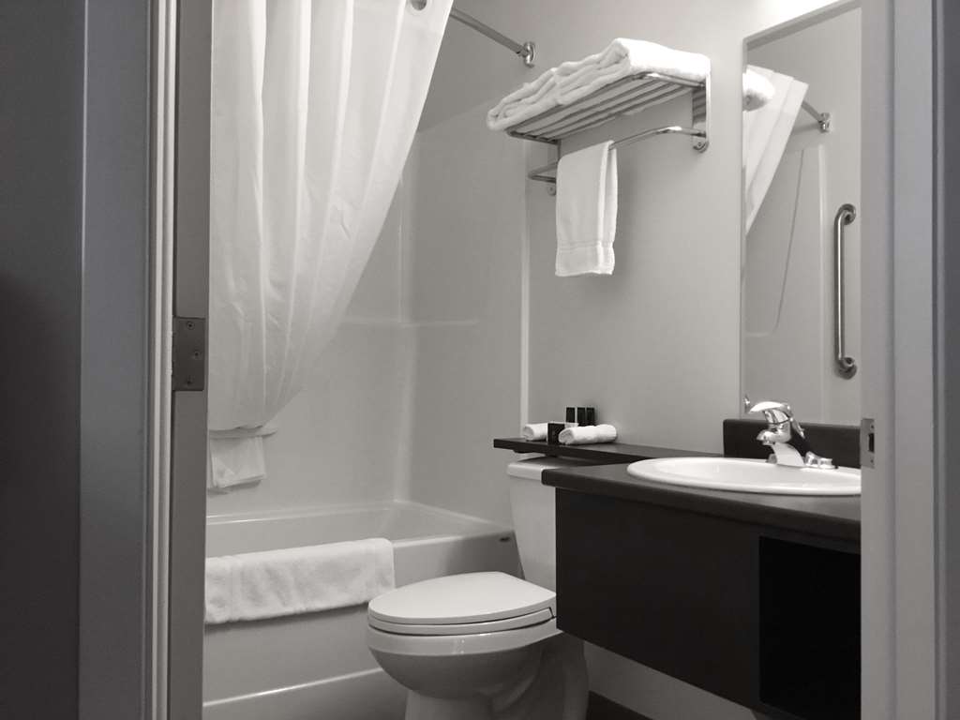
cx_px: 480
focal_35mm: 31
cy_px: 360
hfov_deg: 58.4
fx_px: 860
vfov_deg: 45.4
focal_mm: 3.3
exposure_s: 1/30
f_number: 2.4
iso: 160
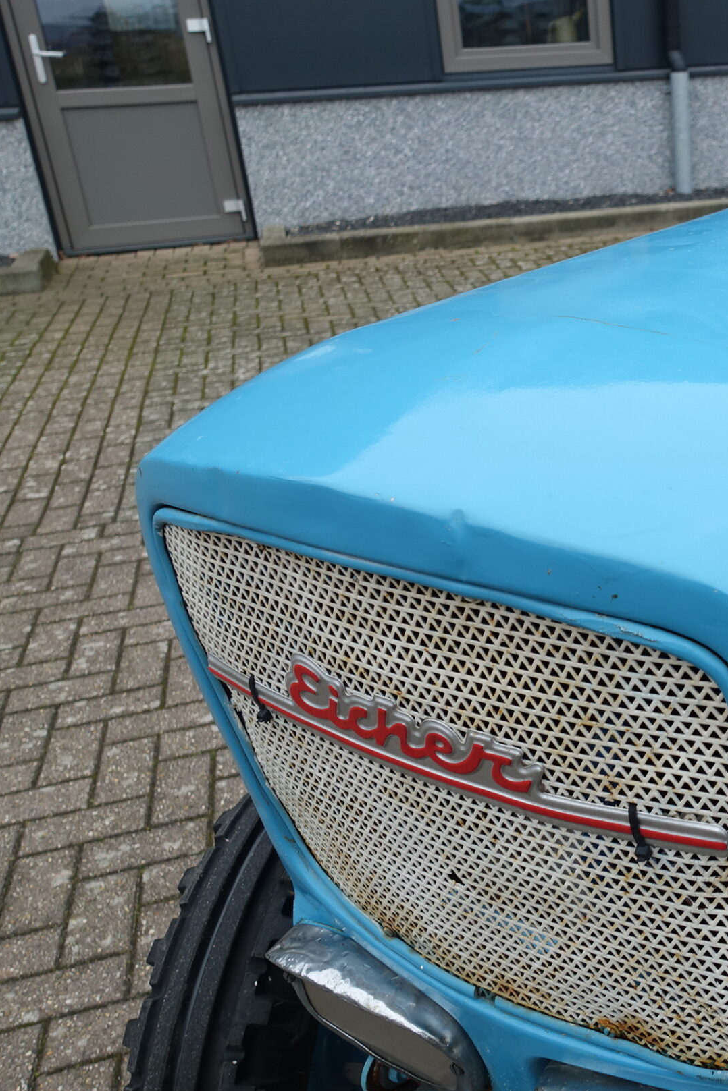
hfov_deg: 32.7
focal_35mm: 38
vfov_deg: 50.7
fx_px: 1153
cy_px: 558
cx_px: 699
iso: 125
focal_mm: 8.8
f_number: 4
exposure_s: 1/125
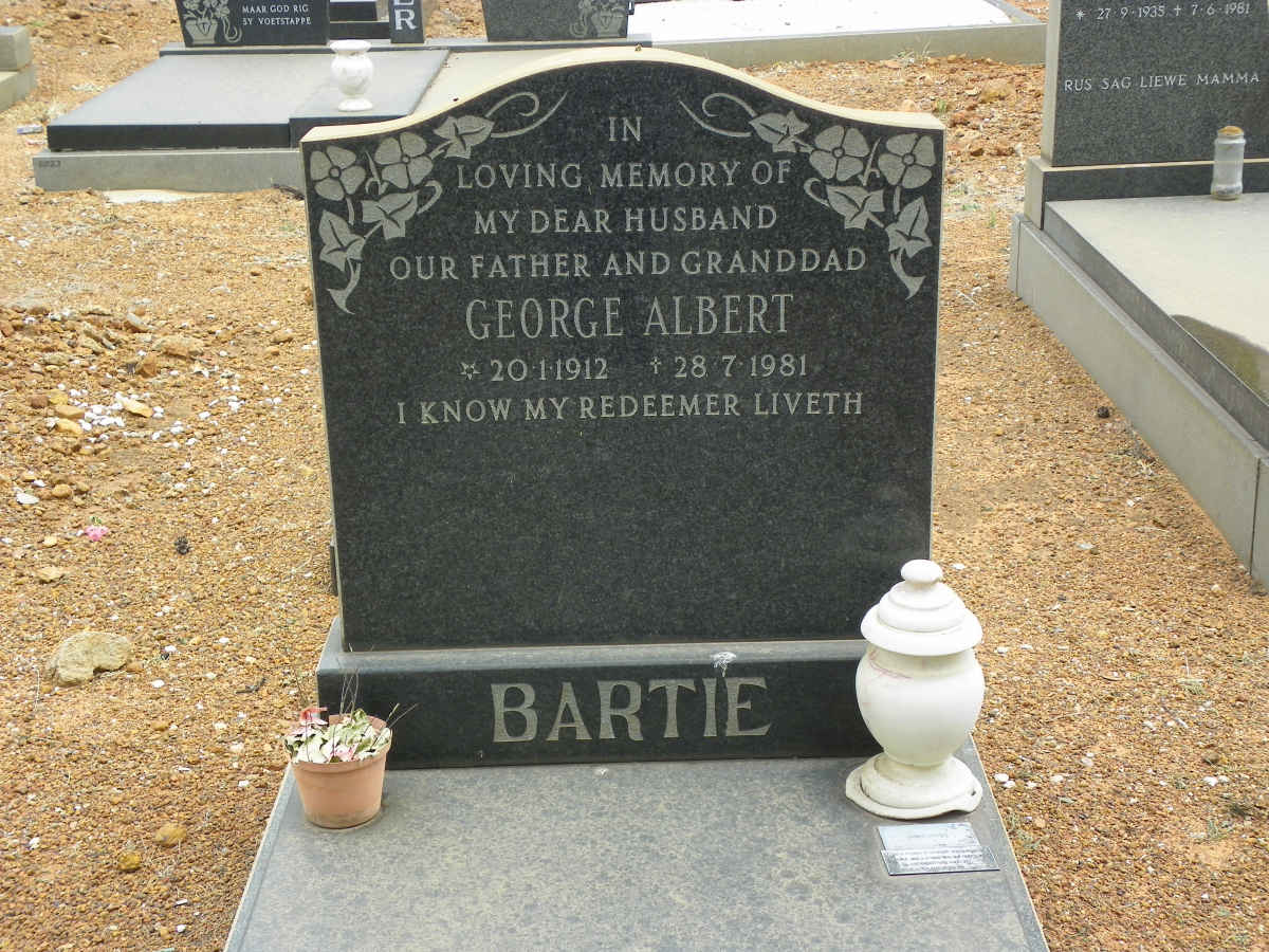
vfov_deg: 27.0
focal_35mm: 54
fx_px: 1980
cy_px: 476
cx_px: 634
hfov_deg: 35.5
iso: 64
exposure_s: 1/200
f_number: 3.5
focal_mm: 9.6
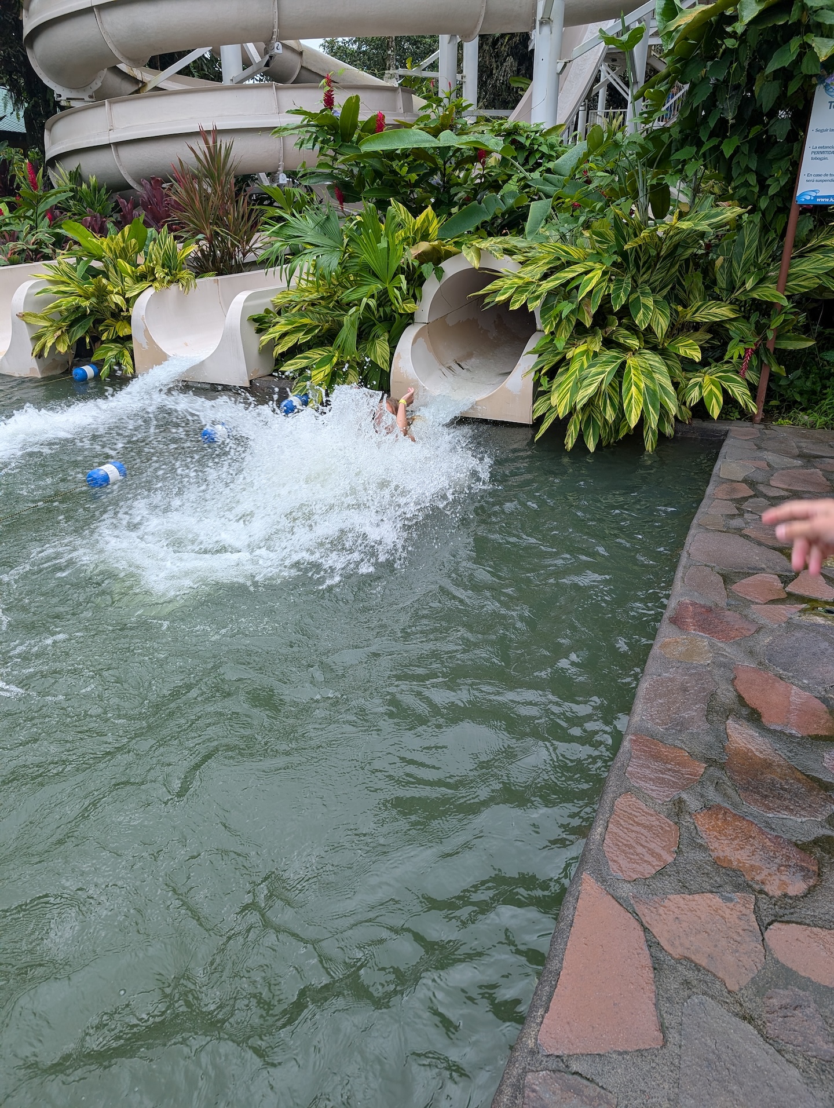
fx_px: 769
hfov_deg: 56.9
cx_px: 417
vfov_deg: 71.5
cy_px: 554
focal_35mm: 24
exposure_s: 1/385
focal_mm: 6.9
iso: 19
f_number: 1.68
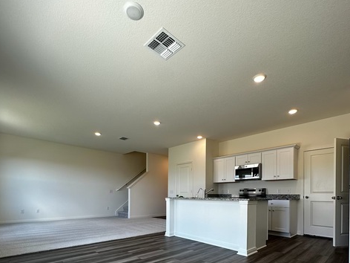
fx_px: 192
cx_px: 173
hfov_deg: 84.7
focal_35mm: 19
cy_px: 195
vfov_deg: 64.9
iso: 50
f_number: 2.2
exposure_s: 1/99
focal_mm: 2.22
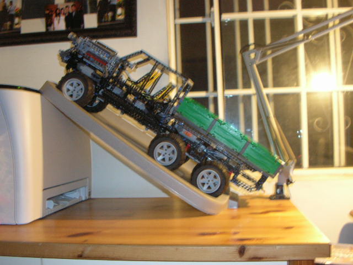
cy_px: 132
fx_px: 377
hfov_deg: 50.1
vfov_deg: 38.7
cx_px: 176
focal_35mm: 37
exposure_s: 1/6.1
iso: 200
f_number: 2.9
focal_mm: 6.2
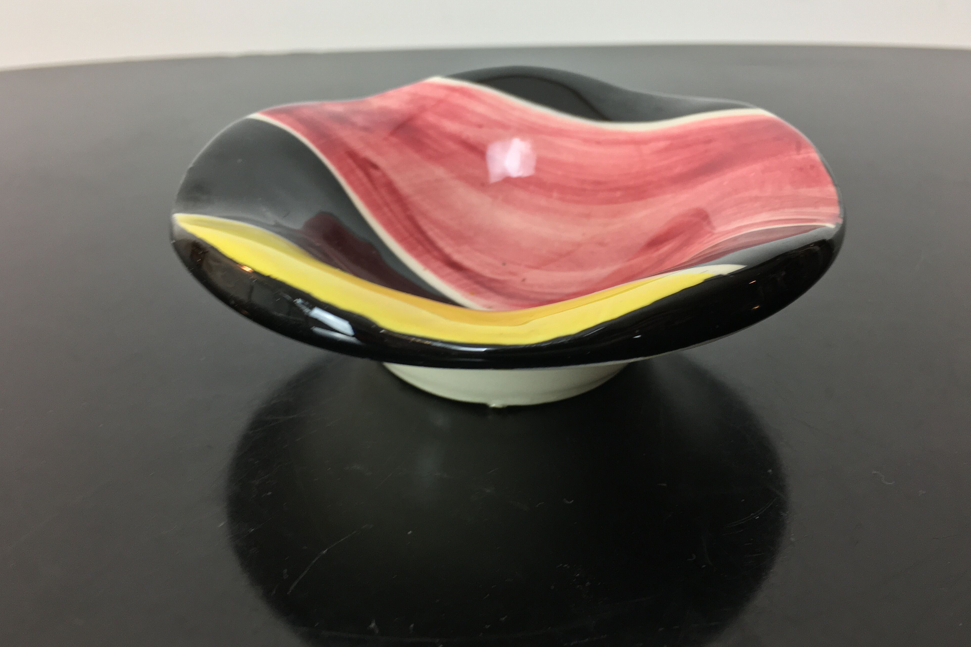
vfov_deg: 42.3
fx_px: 836
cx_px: 478
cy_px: 297
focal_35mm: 31
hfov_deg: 60.3
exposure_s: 1/33
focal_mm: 4.15
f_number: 2.2
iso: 64
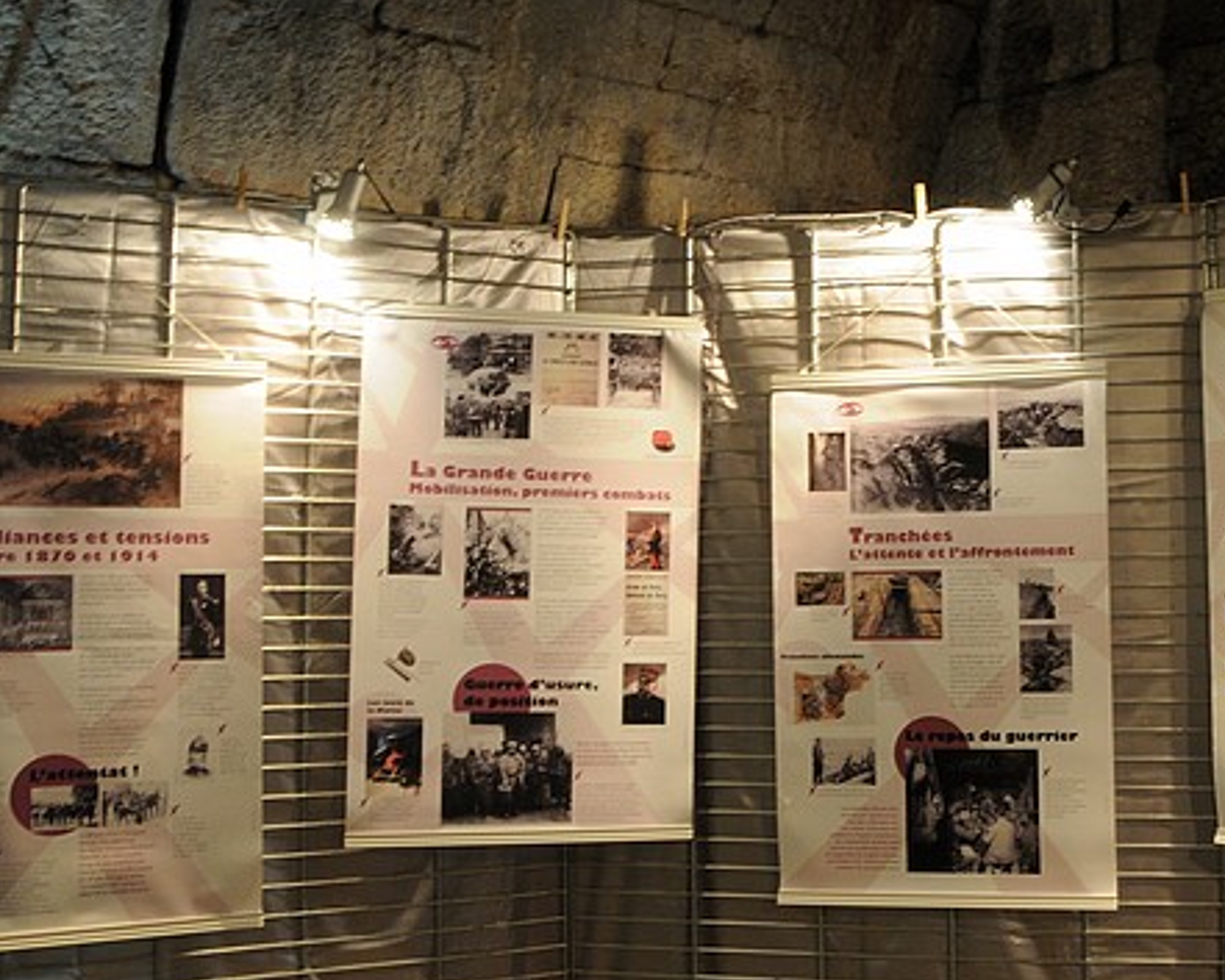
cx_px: 931
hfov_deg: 39.2
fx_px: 1668
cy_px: 422
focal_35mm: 46
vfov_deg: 32.7
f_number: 11
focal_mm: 18
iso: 640
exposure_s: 1/2
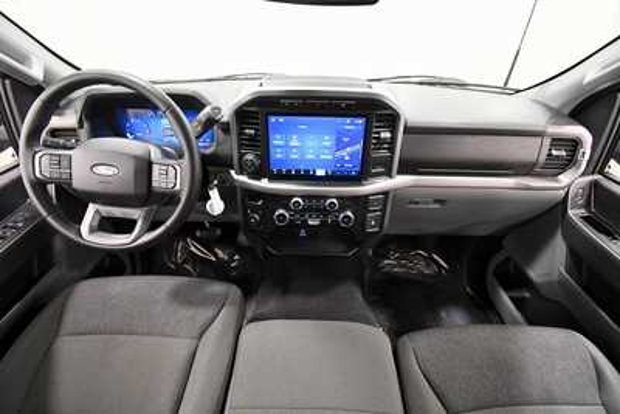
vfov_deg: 77.4
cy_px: 207
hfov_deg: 100.4
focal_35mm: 15
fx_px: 258
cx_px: 310
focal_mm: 10
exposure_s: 1/100
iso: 3200
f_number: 4.5
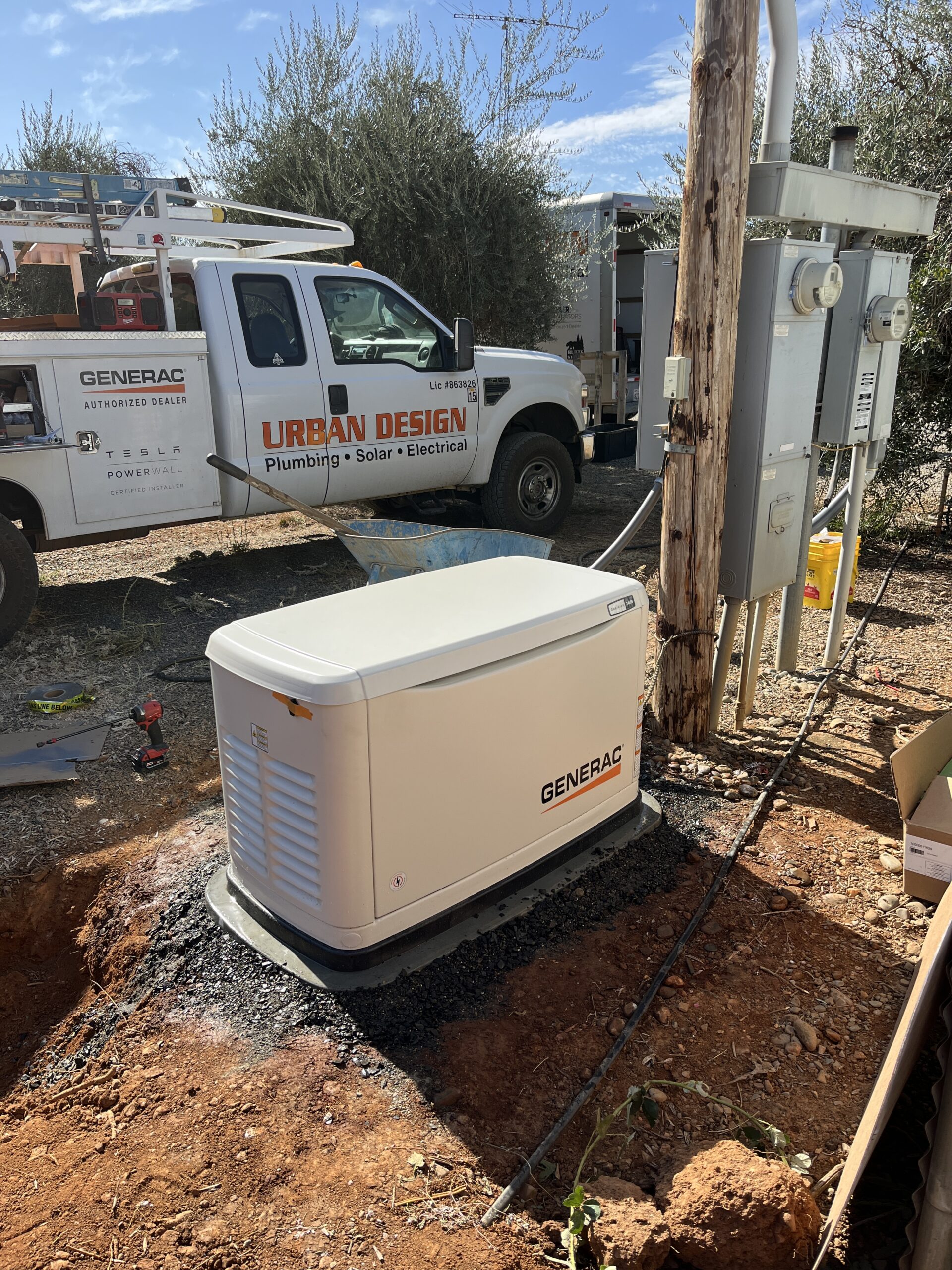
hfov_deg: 53.1
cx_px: 476
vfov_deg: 67.3
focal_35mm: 26
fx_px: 953
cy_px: 635
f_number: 1.6
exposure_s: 1/1923
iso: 50
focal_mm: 5.1
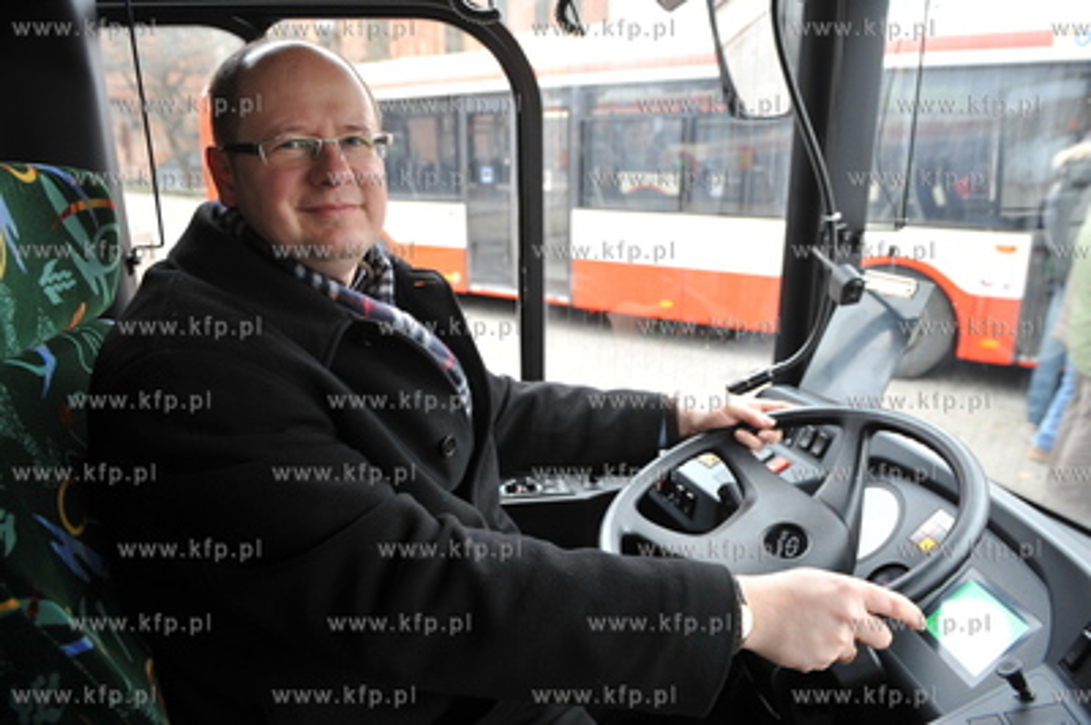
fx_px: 727
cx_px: 546
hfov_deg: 73.8
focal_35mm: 24
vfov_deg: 53.1
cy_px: 362
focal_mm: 24
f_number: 5
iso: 400
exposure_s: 1/50
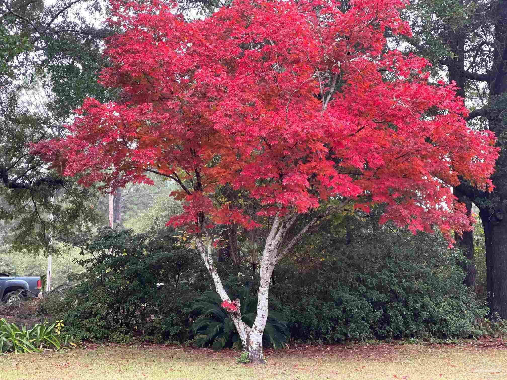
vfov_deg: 22.9
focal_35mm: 64
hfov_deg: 30.3
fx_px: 937
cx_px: 254
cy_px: 190
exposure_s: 1/40
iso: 200
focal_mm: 7.5
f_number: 2.2
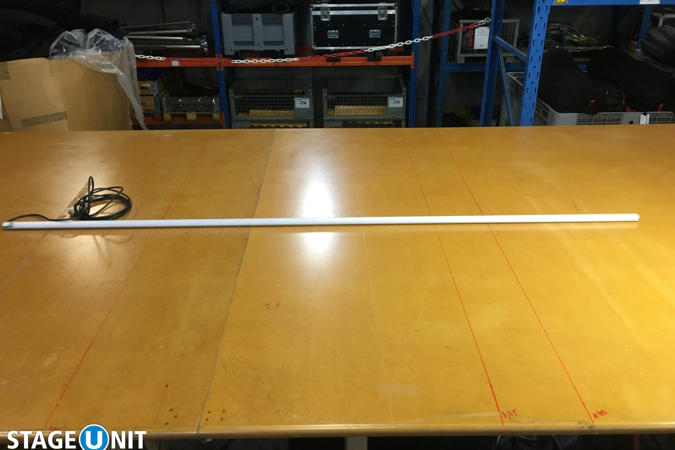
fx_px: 581
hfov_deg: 60.3
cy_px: 205
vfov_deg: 42.3
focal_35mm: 31
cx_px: 338
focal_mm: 4.15
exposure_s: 1/33
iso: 125
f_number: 2.2
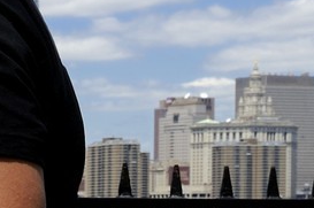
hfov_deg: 9.6
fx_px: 1585
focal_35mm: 182
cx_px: -524
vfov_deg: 7.4
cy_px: 267
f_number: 11
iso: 200
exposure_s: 1/250
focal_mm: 31
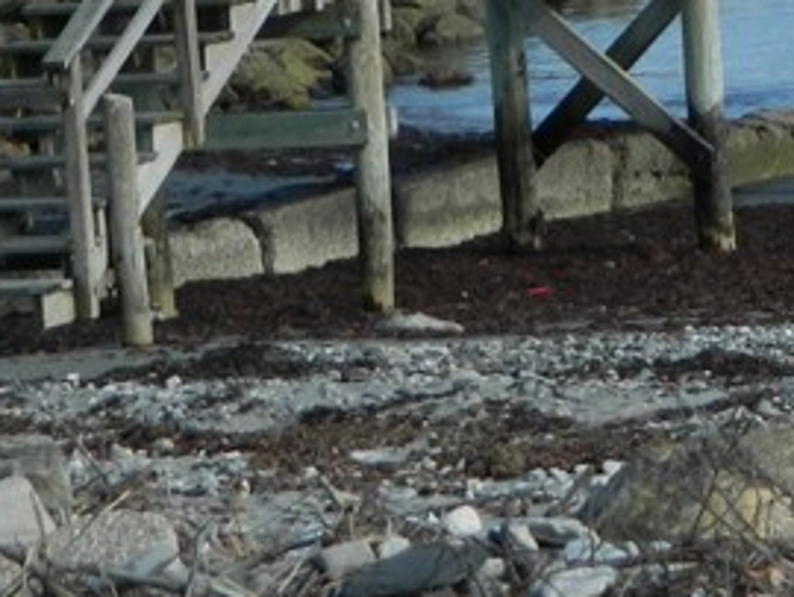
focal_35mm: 216
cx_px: 715
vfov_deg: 6.8
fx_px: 4959
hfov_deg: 9.1
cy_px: -306
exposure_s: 1/640
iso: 80
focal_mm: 10.2
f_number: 3.8
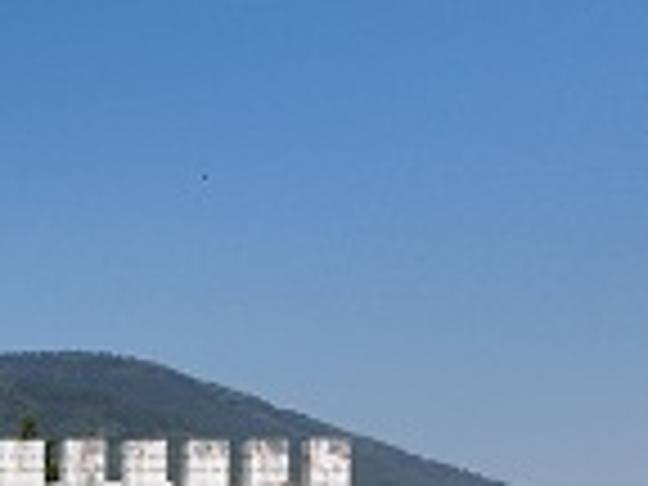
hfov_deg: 17.3
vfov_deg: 13.7
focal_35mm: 100
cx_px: -382
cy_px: 781
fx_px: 1872
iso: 120
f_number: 2.8
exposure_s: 1/2500
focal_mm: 12.29
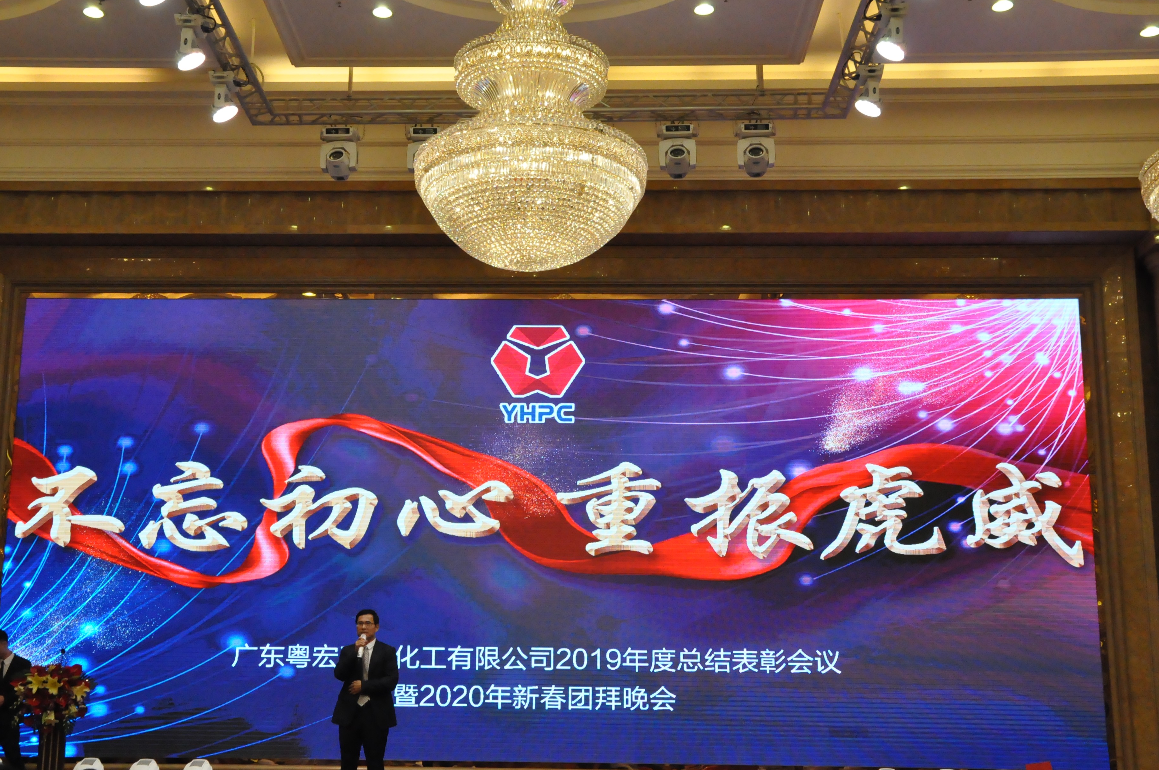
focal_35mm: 46
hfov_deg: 42.7
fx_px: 1479
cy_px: 433
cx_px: 519
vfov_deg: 29.1
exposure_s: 1/320
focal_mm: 26
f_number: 9
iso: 3200
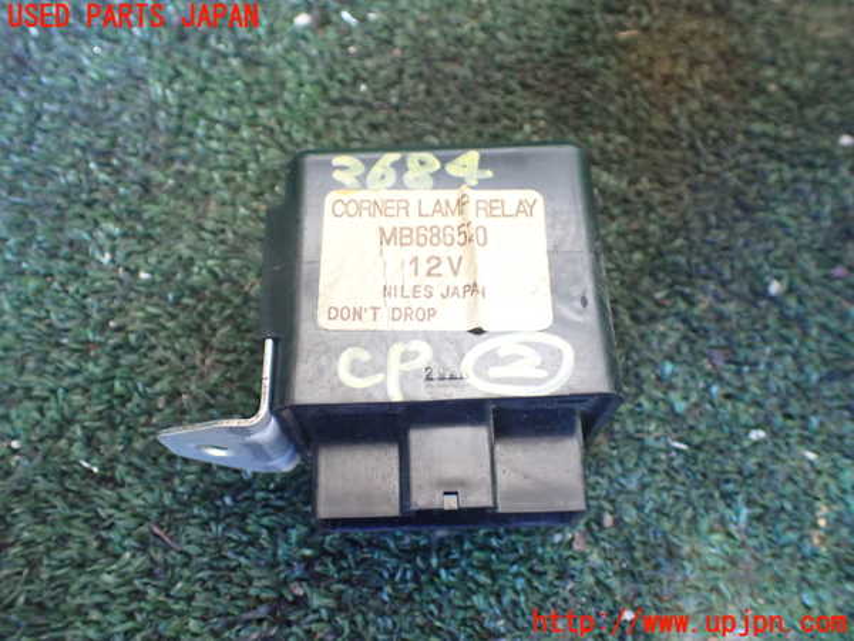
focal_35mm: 30
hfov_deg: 60.0
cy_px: 320
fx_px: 740
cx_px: 427
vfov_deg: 46.8
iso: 1000
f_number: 2.3
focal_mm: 5.4
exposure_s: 1/30
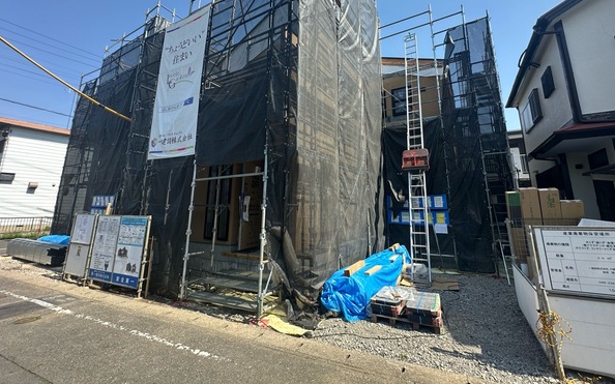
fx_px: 268
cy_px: 153
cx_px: 314
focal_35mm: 16
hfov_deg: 97.8
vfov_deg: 70.5
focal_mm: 2.22
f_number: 2.2
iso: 40
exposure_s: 1/633
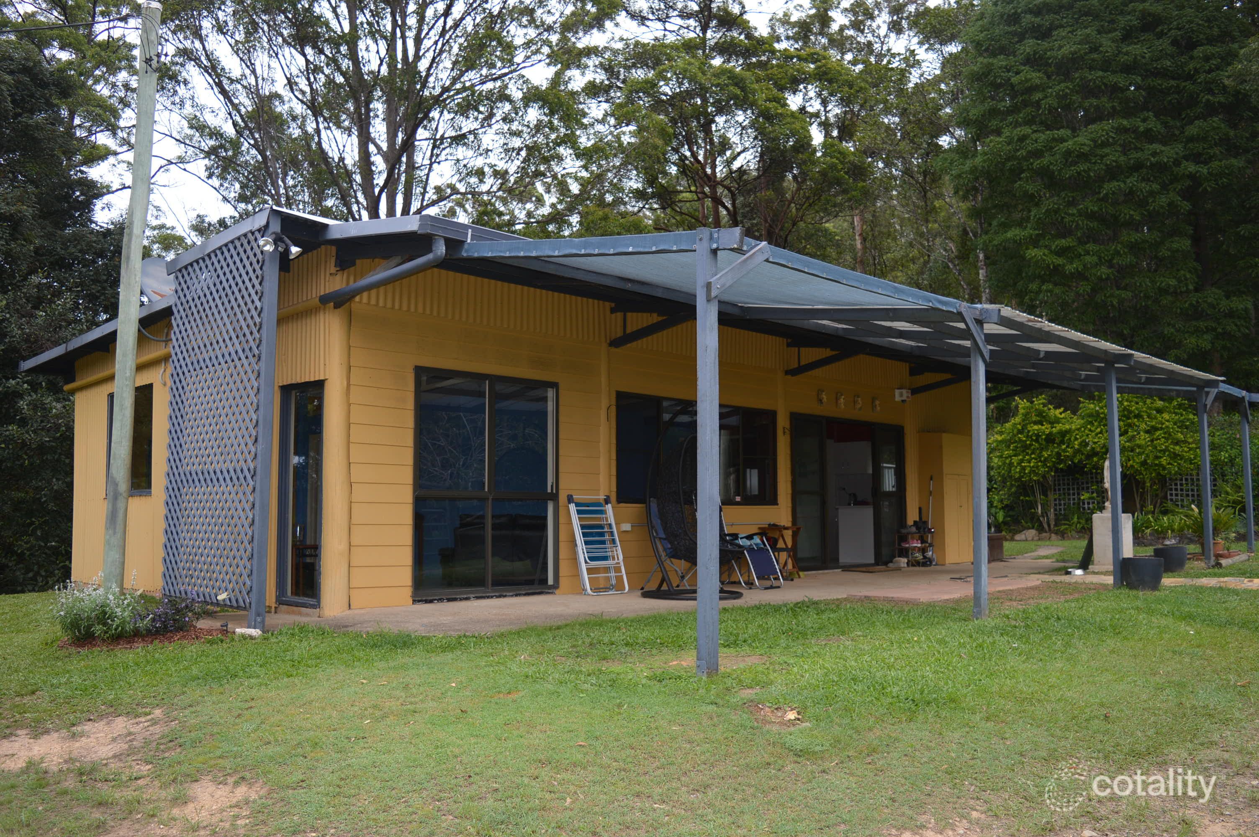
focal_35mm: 30
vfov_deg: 43.5
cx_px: 630
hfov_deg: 62.0
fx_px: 1048
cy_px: 418
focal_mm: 20
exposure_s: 1/160
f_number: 4
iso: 100
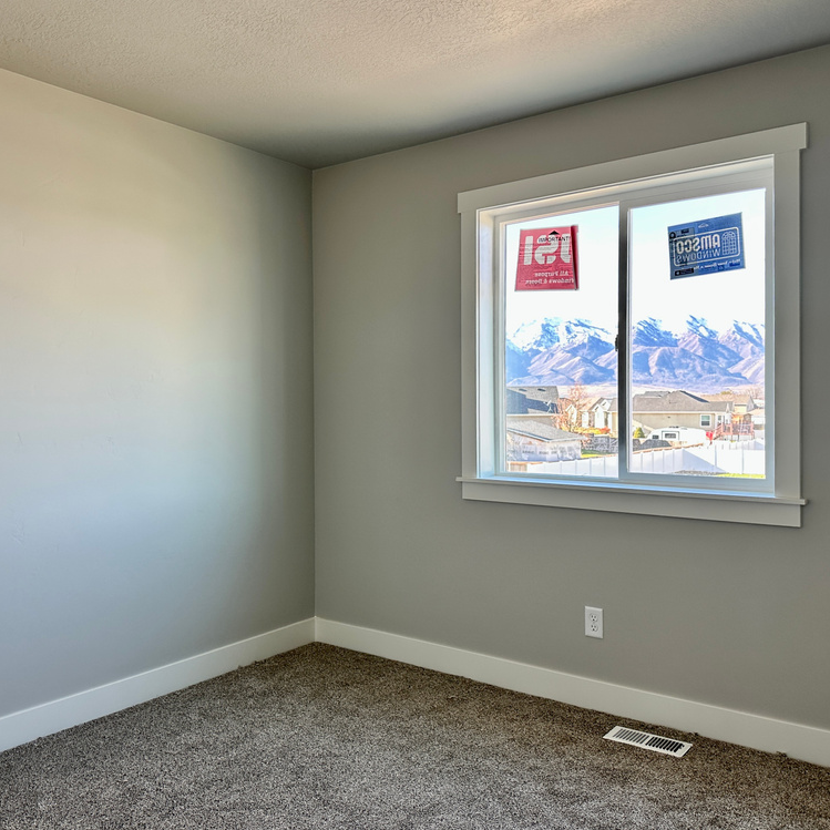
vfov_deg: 55.6
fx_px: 787
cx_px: 379
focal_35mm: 29
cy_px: 417
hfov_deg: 55.5
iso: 100
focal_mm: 6.86
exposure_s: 1/161
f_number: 1.78
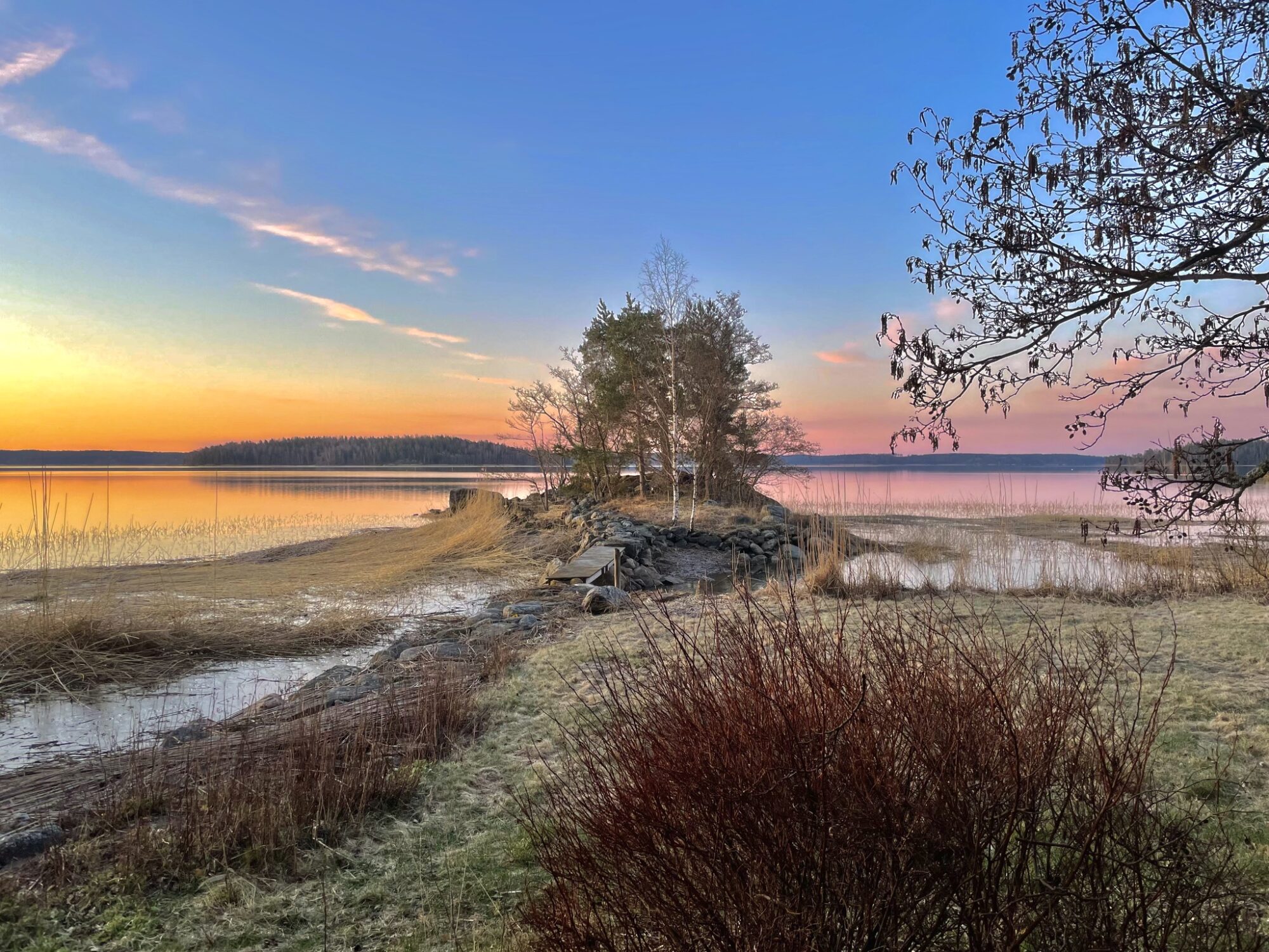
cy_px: 476
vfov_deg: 53.1
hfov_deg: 67.3
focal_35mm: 26
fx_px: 953
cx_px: 634
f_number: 1.6
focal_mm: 4.2
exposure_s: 1/121
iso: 40
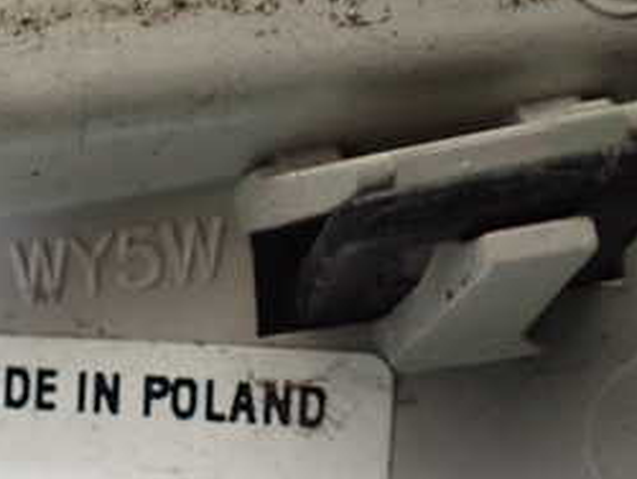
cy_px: 301
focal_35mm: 72
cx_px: 20
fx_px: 1326
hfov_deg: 25.8
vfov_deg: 20.4
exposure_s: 1/40
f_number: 2.3
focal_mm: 5.4
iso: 800
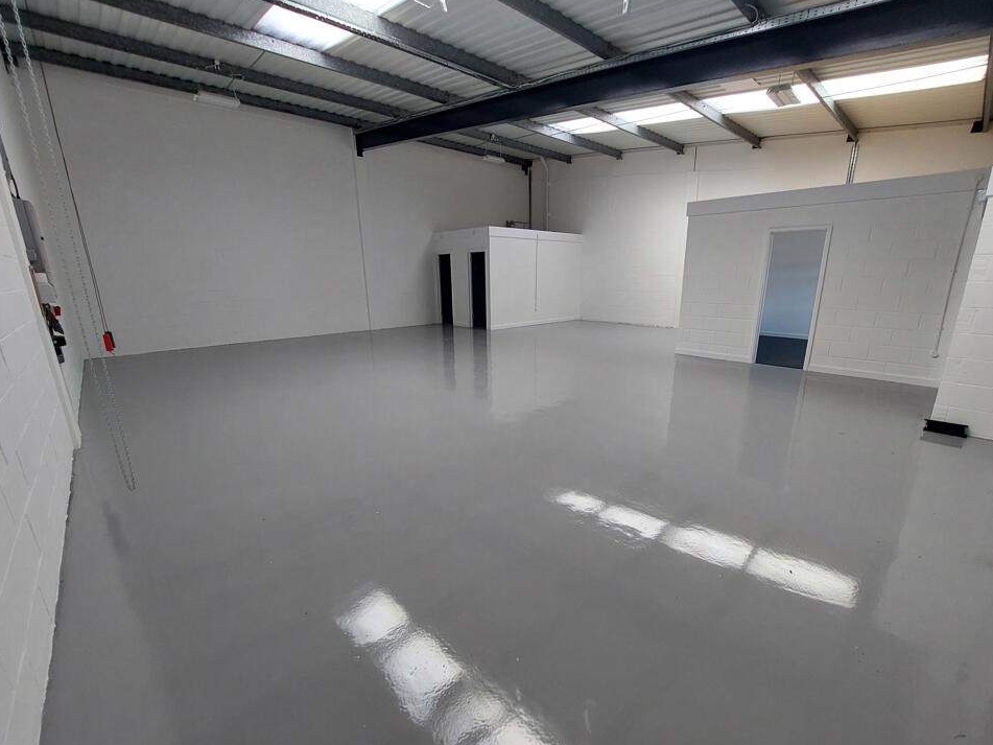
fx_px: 402
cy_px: 396
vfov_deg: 85.6
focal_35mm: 14
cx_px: 507
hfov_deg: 102.1
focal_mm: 1.74
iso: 80
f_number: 2.2
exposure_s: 1/50
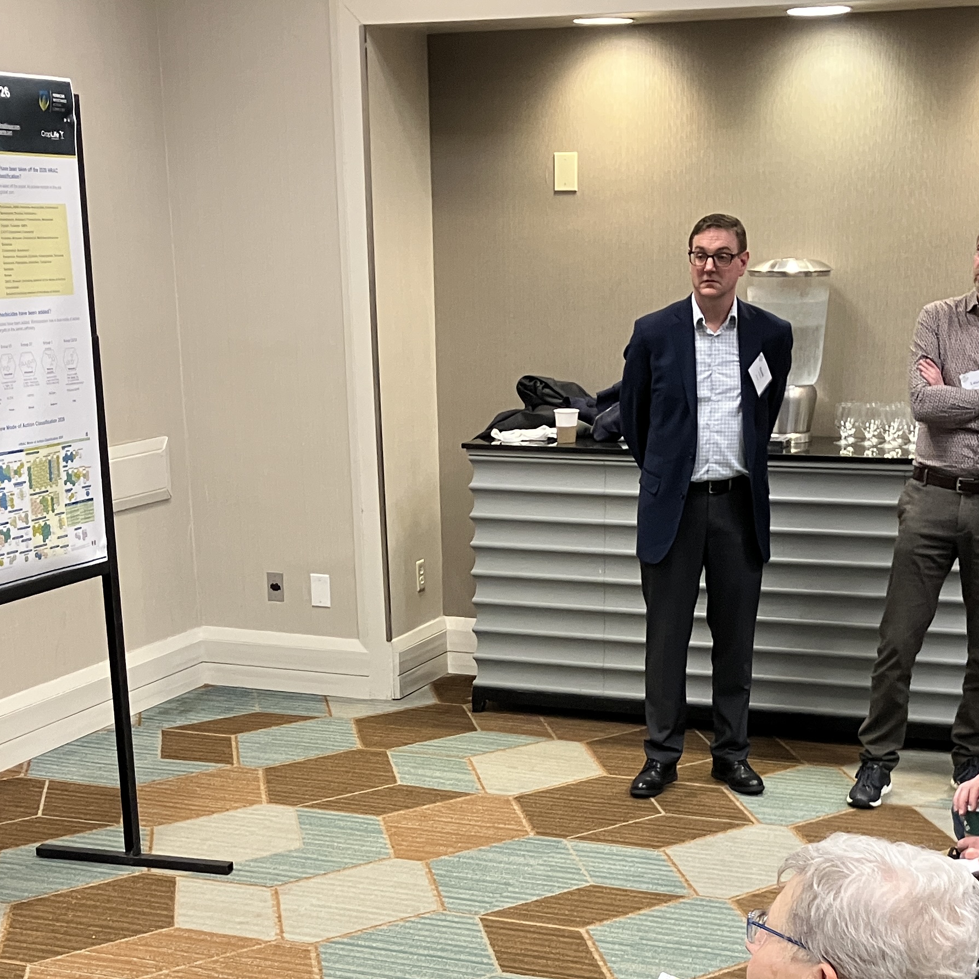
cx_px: 561
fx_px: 1792
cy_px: 828
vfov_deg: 29.6
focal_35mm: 56
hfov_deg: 30.5
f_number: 1.8
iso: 160
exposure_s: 1/60
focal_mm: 3.99
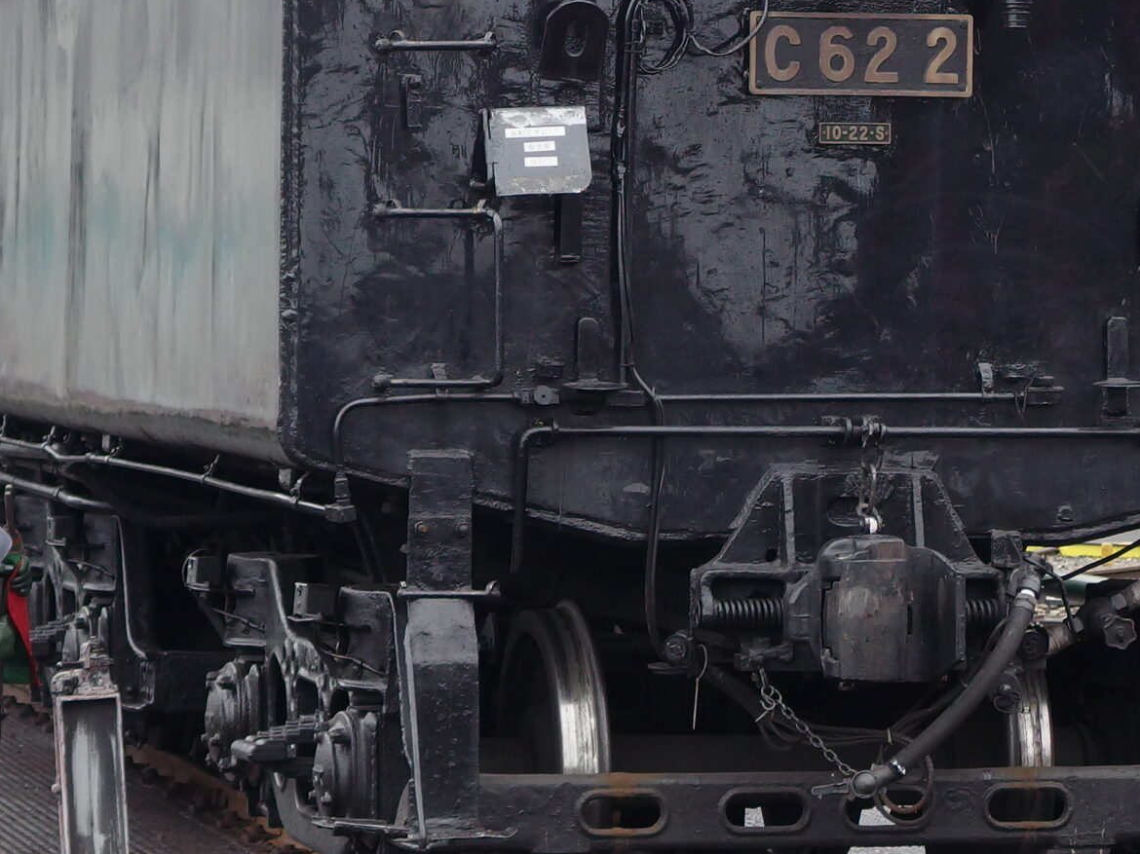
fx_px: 6124
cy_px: 192
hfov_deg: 10.6
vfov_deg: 8.0
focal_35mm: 186
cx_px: 547
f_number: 2.8
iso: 200
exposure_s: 1/320
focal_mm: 18.2
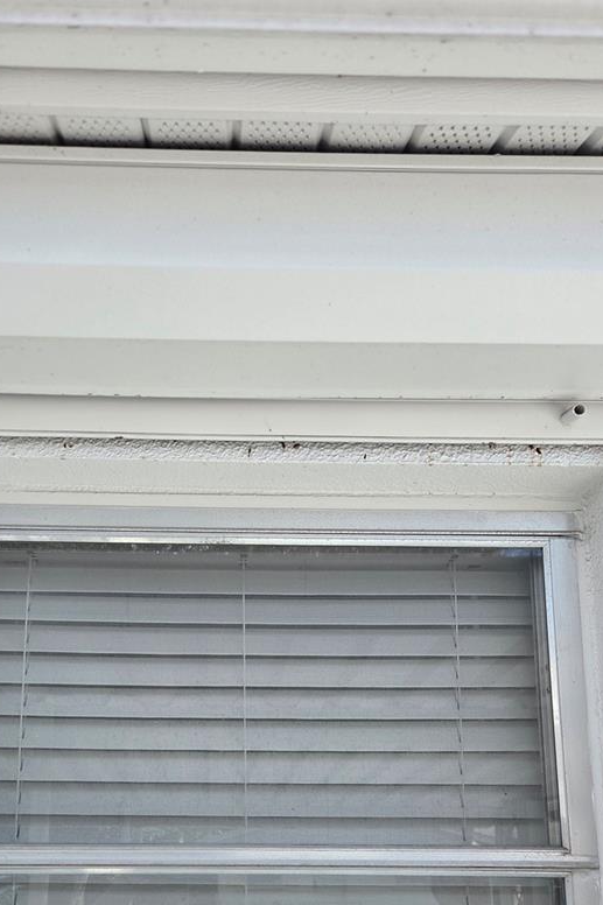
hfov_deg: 35.7
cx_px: 229
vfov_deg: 49.8
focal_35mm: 37
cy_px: 681
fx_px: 930
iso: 100
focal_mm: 5.4
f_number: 1.8
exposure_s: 1/2000
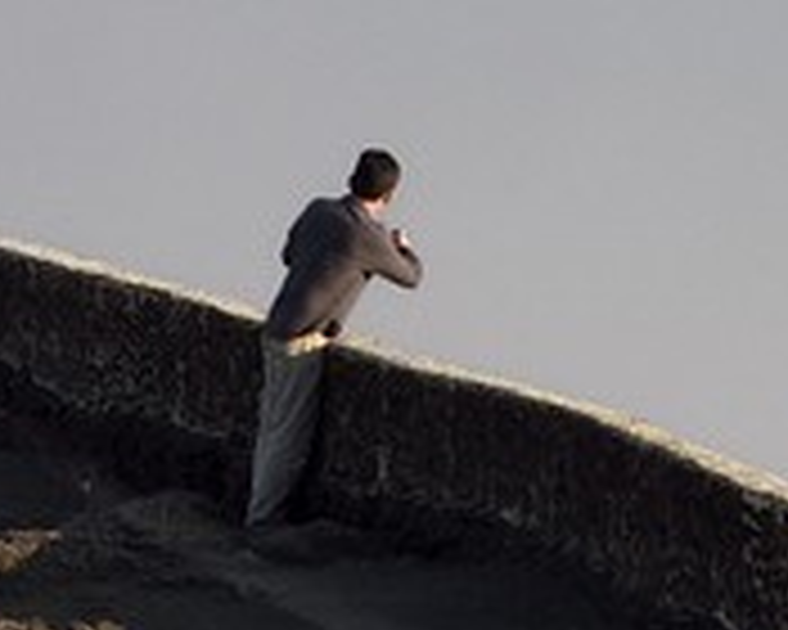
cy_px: -882
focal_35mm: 360
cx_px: 1009
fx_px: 8396
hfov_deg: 5.3
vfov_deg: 4.2
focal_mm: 42
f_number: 13
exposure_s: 1/200
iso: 200
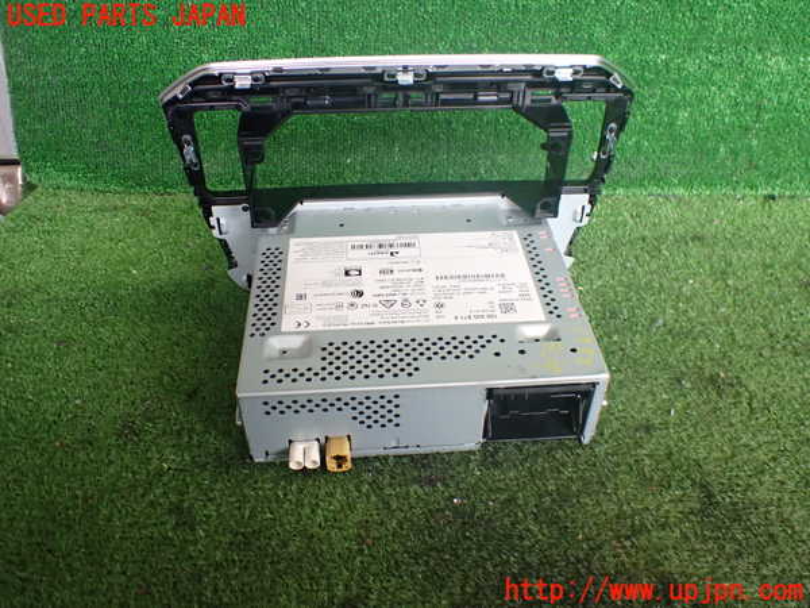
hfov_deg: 60.0
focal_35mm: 30
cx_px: 405
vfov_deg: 46.8
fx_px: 702
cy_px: 304
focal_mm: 5.4
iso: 320
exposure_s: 1/125
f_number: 2.3
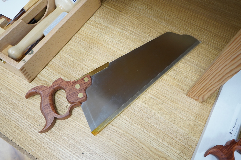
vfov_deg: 44.9
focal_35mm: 29
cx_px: 120
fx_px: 194
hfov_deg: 63.7
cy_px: 80
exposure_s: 1/100
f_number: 6.3
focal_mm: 29
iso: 2500
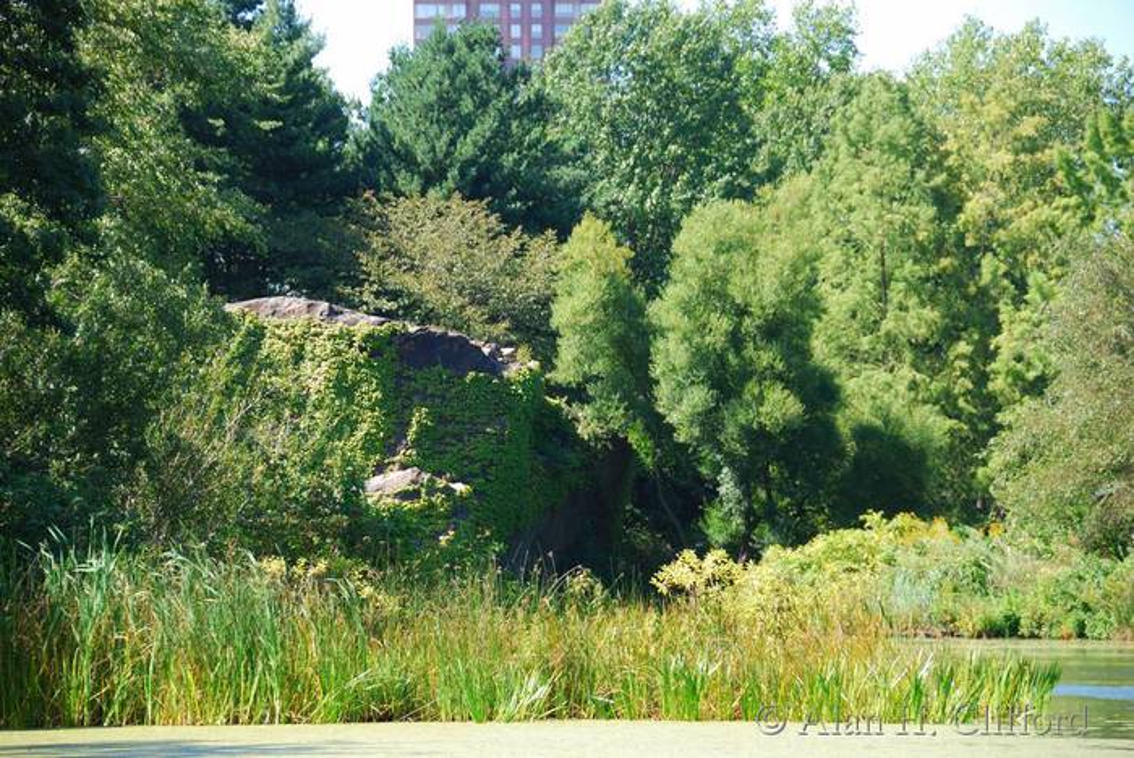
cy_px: 379
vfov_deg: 8.2
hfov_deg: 12.2
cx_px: 567
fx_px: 5296
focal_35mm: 168
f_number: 5.6
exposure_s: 1/100
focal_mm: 112
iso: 100
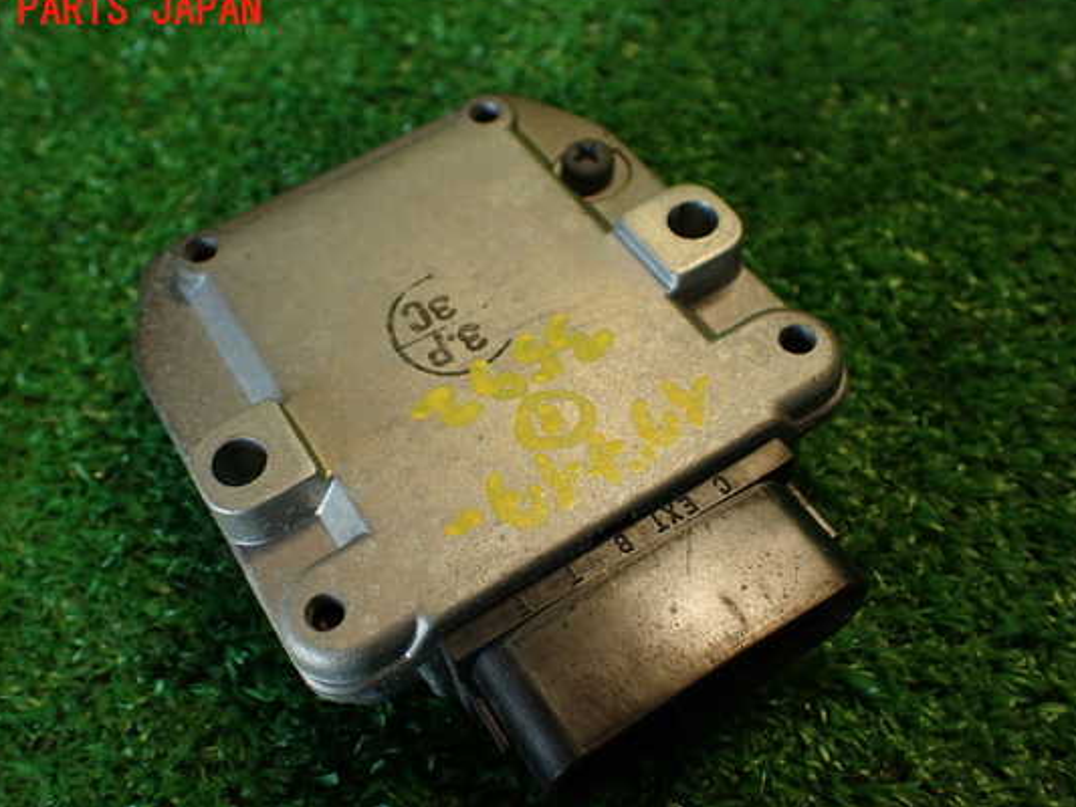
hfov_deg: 51.3
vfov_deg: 39.6
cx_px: 501
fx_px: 1119
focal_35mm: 36
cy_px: 440
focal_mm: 5.79
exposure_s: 1/60
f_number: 2.4
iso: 200
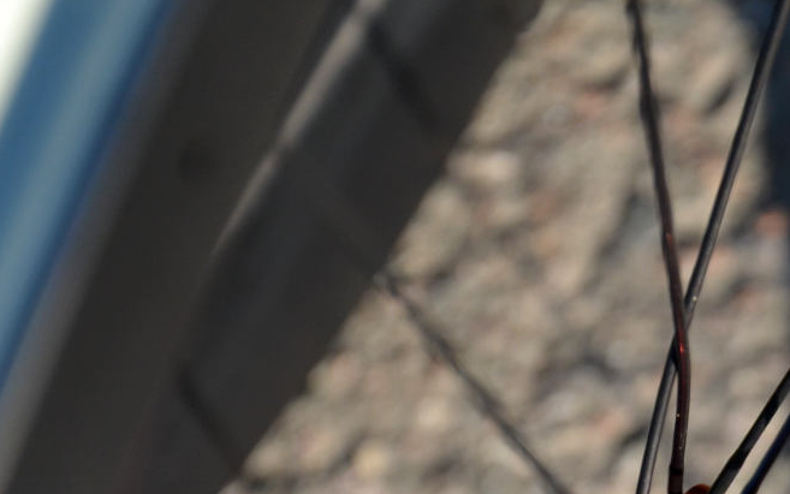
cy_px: 704
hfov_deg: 5.3
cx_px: 892
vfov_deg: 3.3
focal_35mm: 395
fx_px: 8497
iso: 280
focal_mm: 85
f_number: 5.6
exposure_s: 1/500
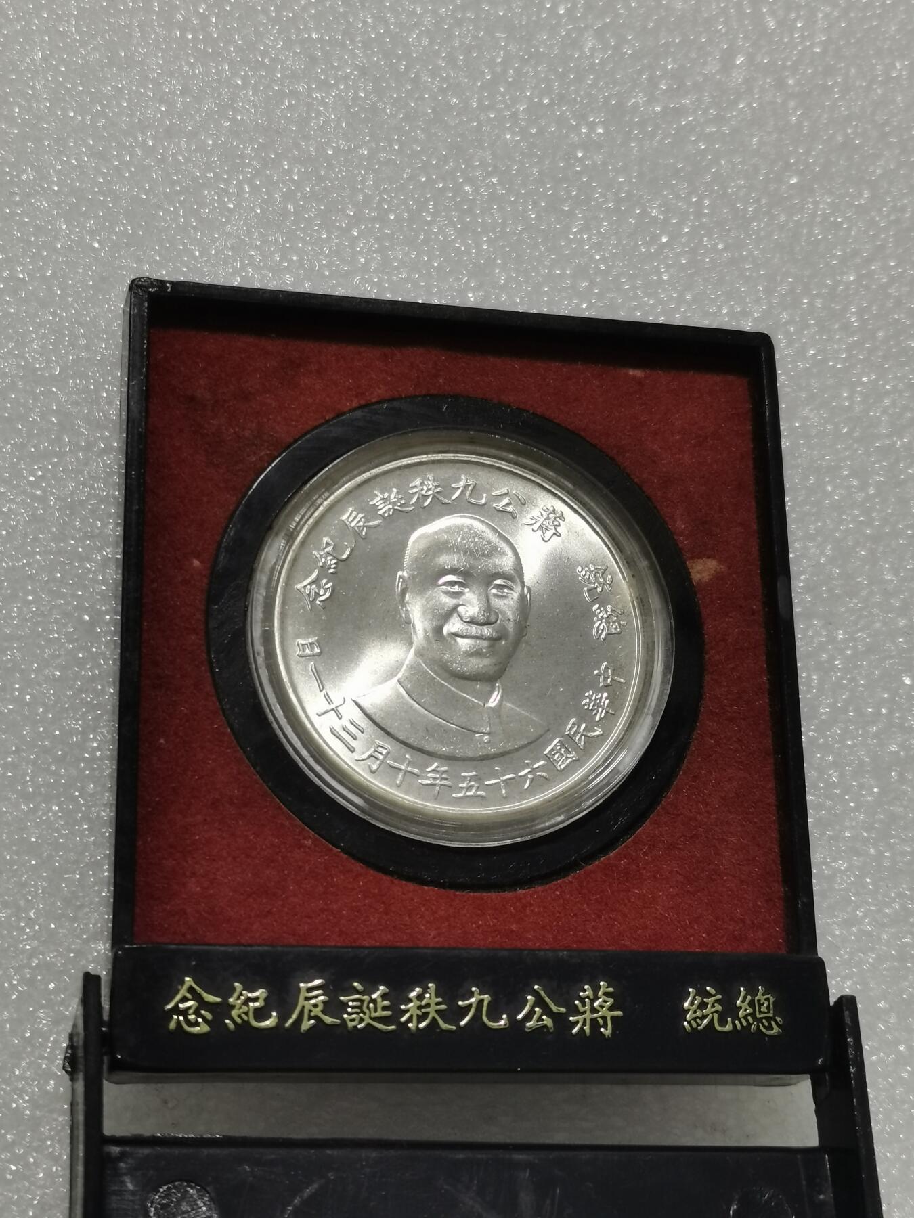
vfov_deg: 31.7
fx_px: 2148
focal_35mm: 61
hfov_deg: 24.0
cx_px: 457
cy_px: 609
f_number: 1.8
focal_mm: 5.58
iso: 64
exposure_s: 1/90
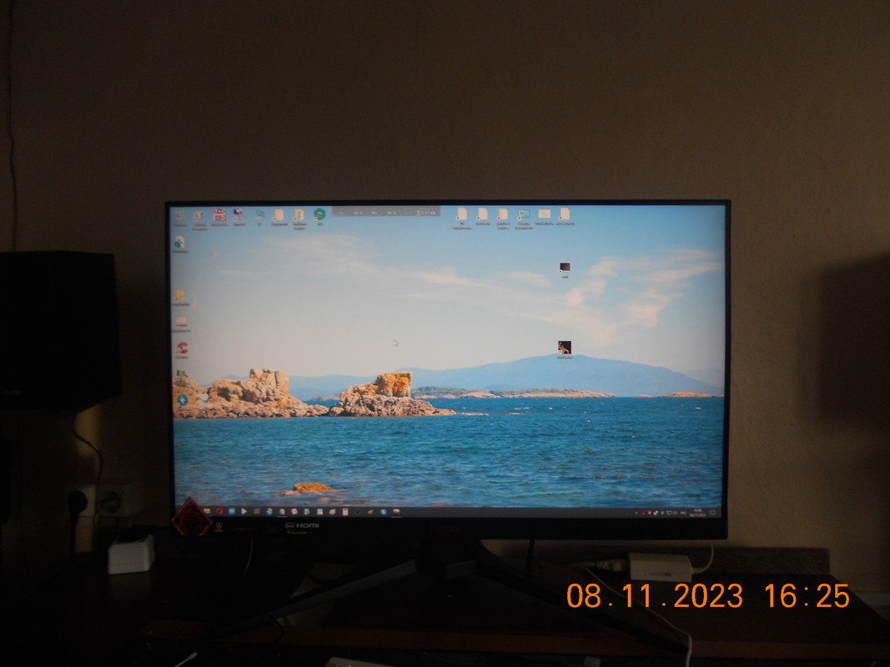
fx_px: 694
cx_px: 445
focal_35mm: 27
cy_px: 334
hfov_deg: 65.3
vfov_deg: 51.3
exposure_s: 1/40
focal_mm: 4.9
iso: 80
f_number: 3.2
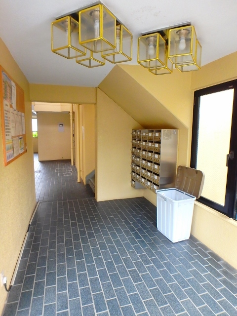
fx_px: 192
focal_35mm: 21
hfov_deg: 63.4
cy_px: 158
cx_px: 118
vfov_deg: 79.0
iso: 320
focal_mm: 3.7
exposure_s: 1/30
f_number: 3.5
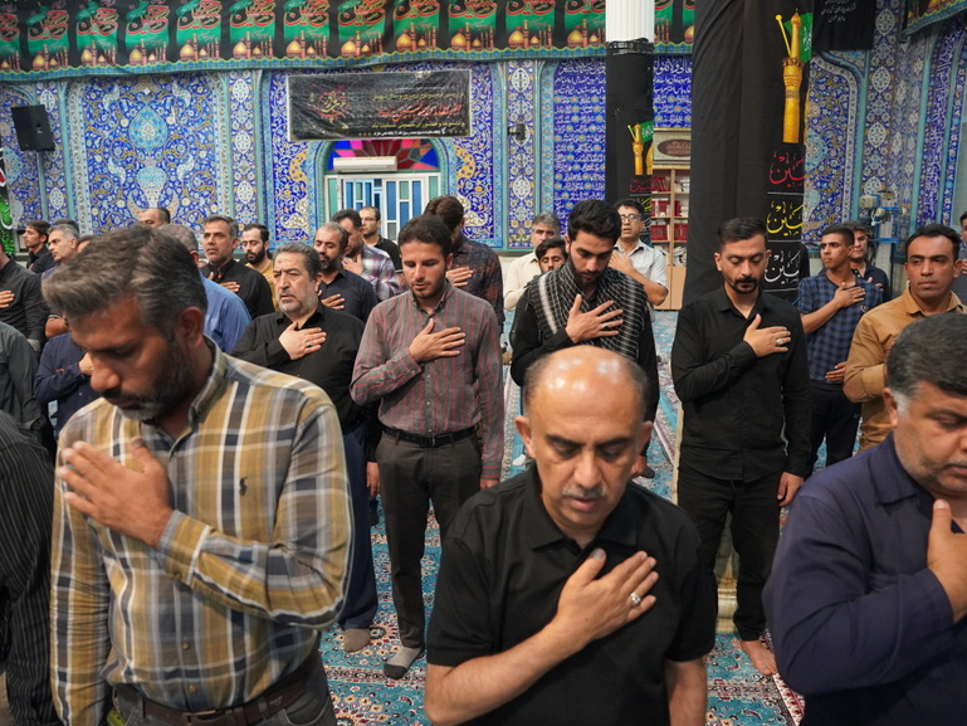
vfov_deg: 51.4
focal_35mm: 27
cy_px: 361
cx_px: 463
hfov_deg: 65.3
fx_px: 754
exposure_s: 1/160
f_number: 4
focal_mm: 24
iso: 6400
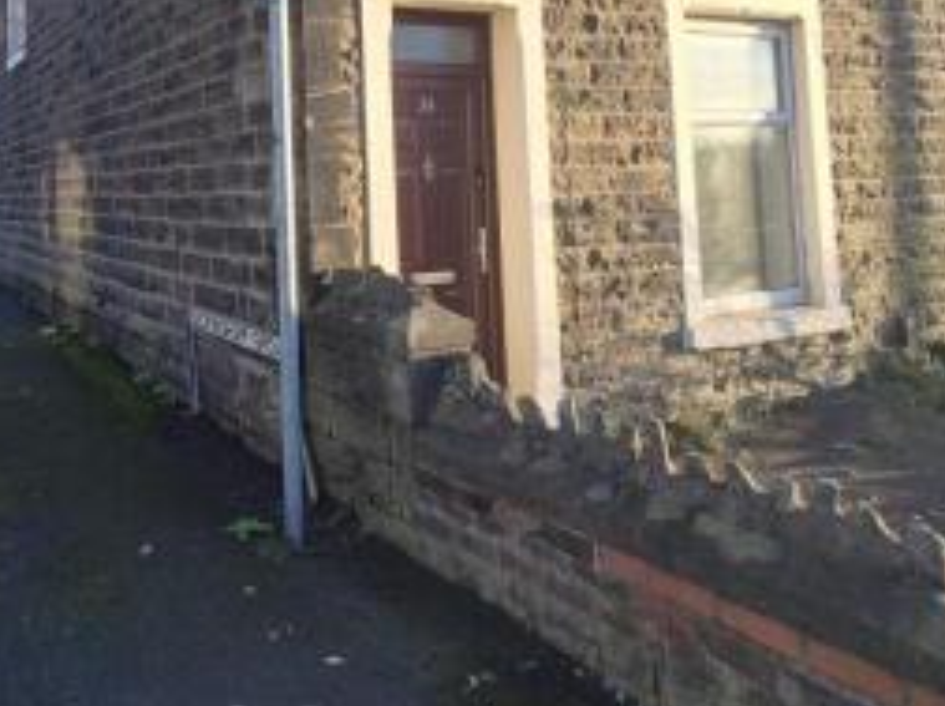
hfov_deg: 57.8
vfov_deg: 43.9
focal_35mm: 30
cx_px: 271
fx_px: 818
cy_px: 118
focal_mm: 2.2
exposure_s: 1/331
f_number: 2.2
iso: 50
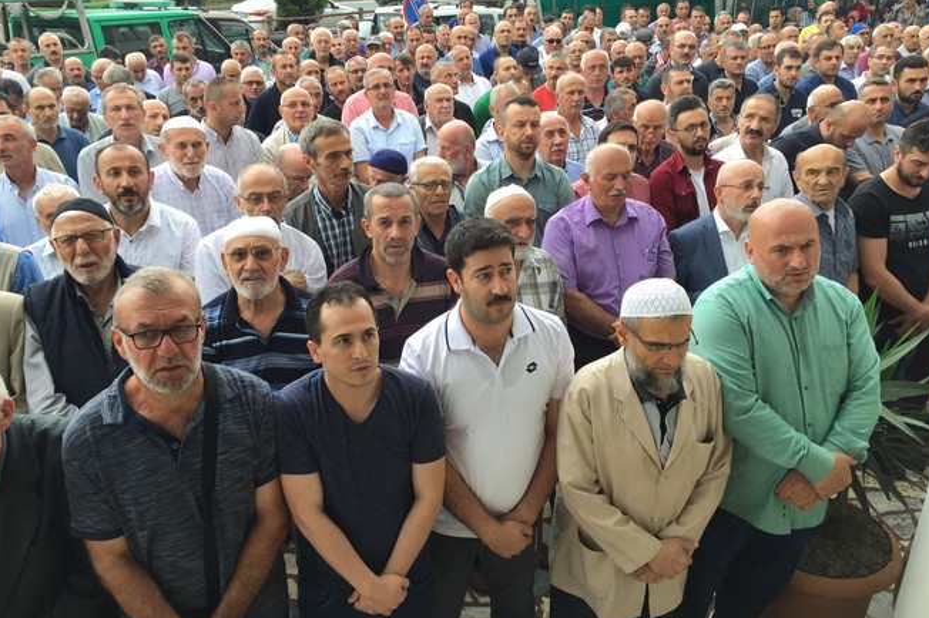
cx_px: 464
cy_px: 303
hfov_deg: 60.3
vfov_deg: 42.3
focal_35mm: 31
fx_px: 800
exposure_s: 1/100
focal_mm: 4.15
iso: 50
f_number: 2.2
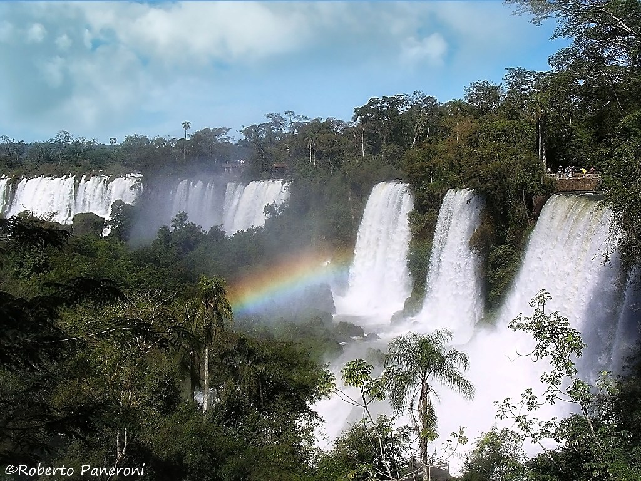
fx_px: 907
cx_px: 320
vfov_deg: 29.7
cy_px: 240
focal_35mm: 49
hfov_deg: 38.9
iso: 100
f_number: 6.2
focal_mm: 7.5
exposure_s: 1/336
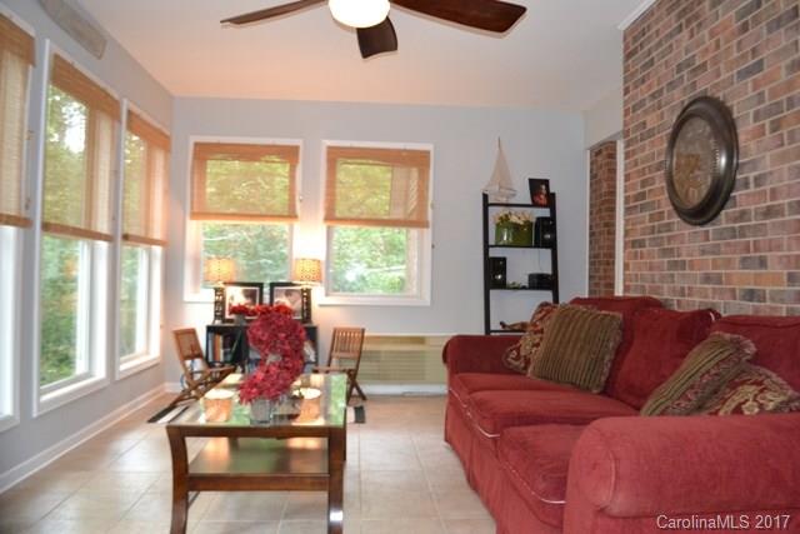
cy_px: 267
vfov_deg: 48.0
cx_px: 400
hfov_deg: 67.4
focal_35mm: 27
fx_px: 600
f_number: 3.5
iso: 2000
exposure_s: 1/60
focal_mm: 18
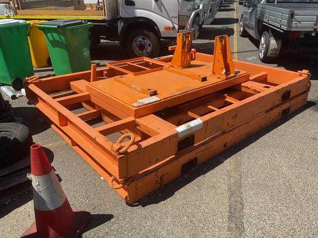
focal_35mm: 29
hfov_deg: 61.7
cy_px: 119
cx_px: 159
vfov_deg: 48.2
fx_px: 266
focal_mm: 3
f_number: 1.8
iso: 16
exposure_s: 1/2320
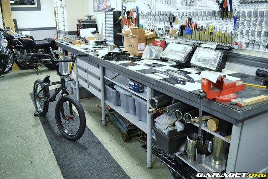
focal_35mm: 30
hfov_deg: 61.9
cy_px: 90
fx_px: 223
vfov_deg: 43.6
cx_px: 134
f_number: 3.8
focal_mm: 20
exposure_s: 1/3
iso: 100
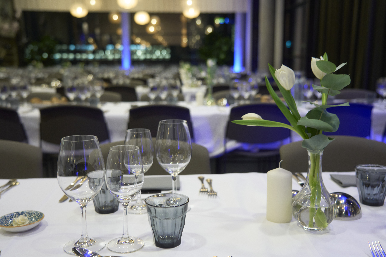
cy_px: 129
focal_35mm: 37
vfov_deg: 35.9
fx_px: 397
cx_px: 195
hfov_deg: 51.9
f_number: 4
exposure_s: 1/25
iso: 1250
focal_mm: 36
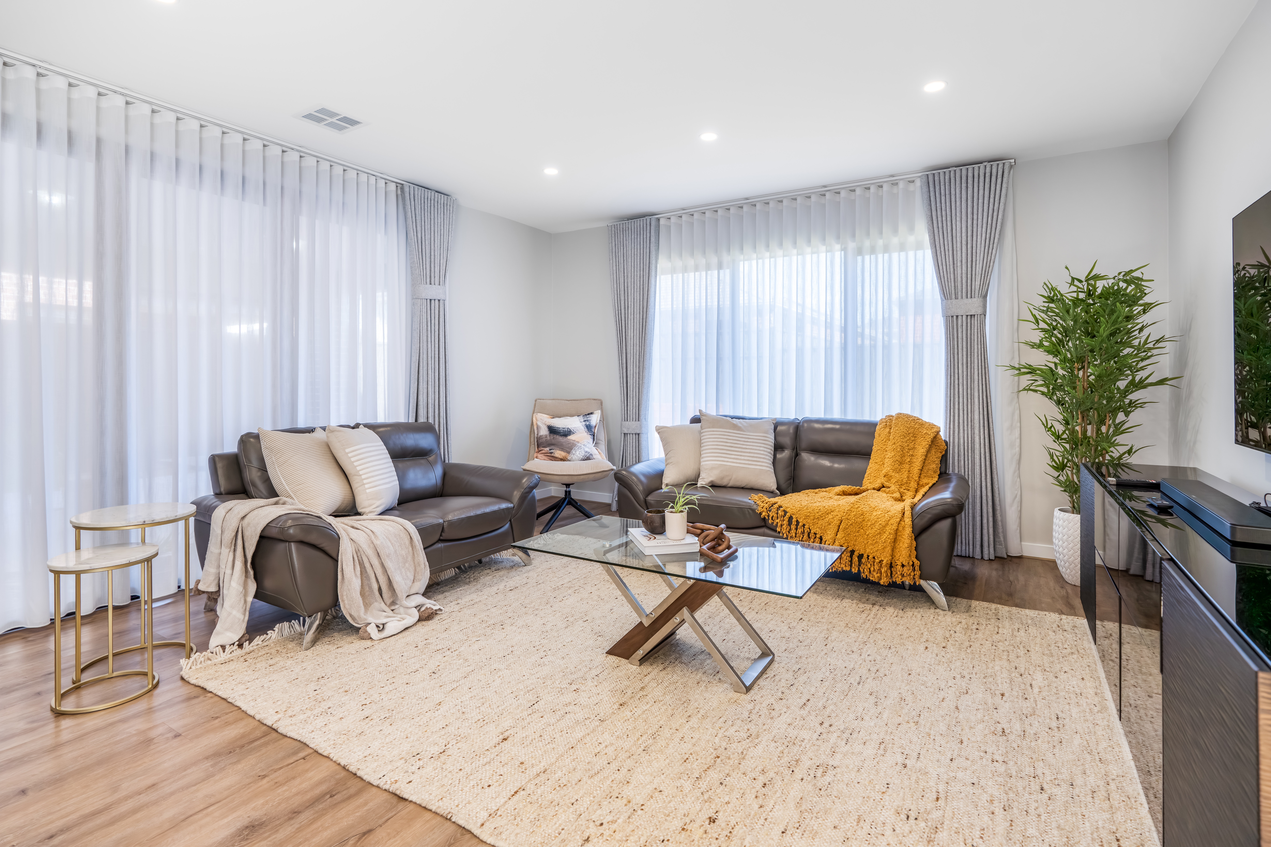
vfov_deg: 73.7
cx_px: 636
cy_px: 424
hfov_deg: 96.7
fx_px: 565
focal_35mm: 16
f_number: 4.5
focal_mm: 16
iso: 50
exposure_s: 1/80
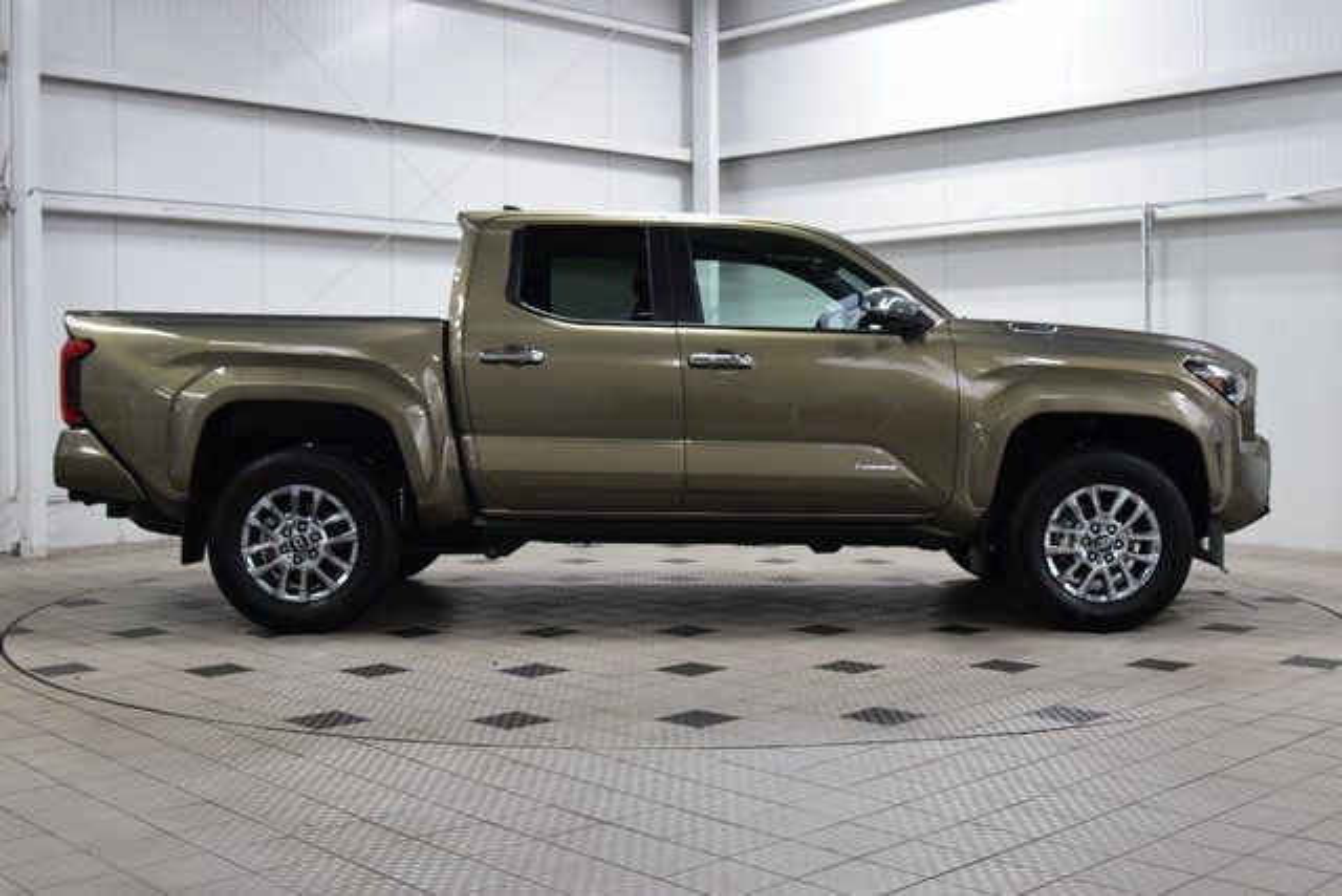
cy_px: 448
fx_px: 1566
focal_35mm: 42
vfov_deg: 31.9
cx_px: 671
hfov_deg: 46.4
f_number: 6.3
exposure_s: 1/60
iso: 1600
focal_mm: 28
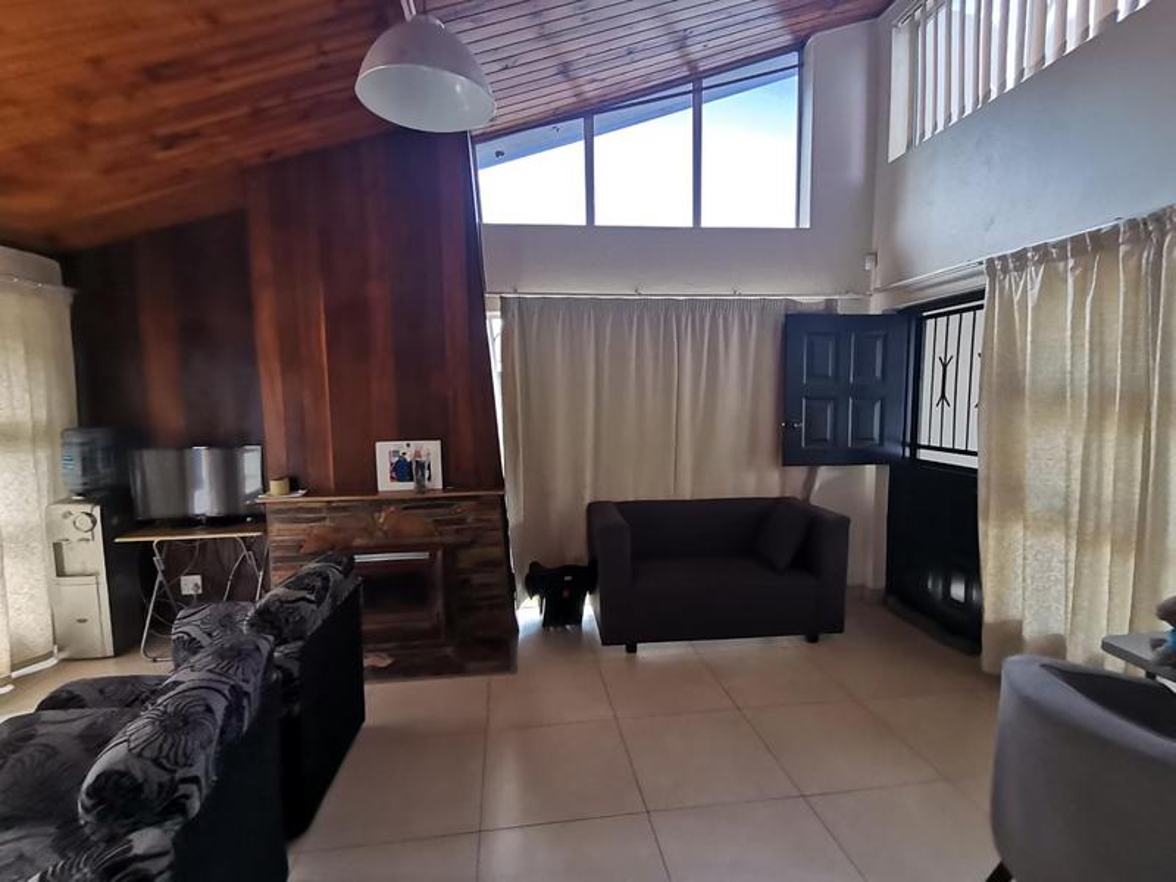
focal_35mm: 17
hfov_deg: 91.0
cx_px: 588
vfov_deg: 74.7
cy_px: 441
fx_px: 578
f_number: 2.4
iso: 125
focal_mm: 1.78
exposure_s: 1/50
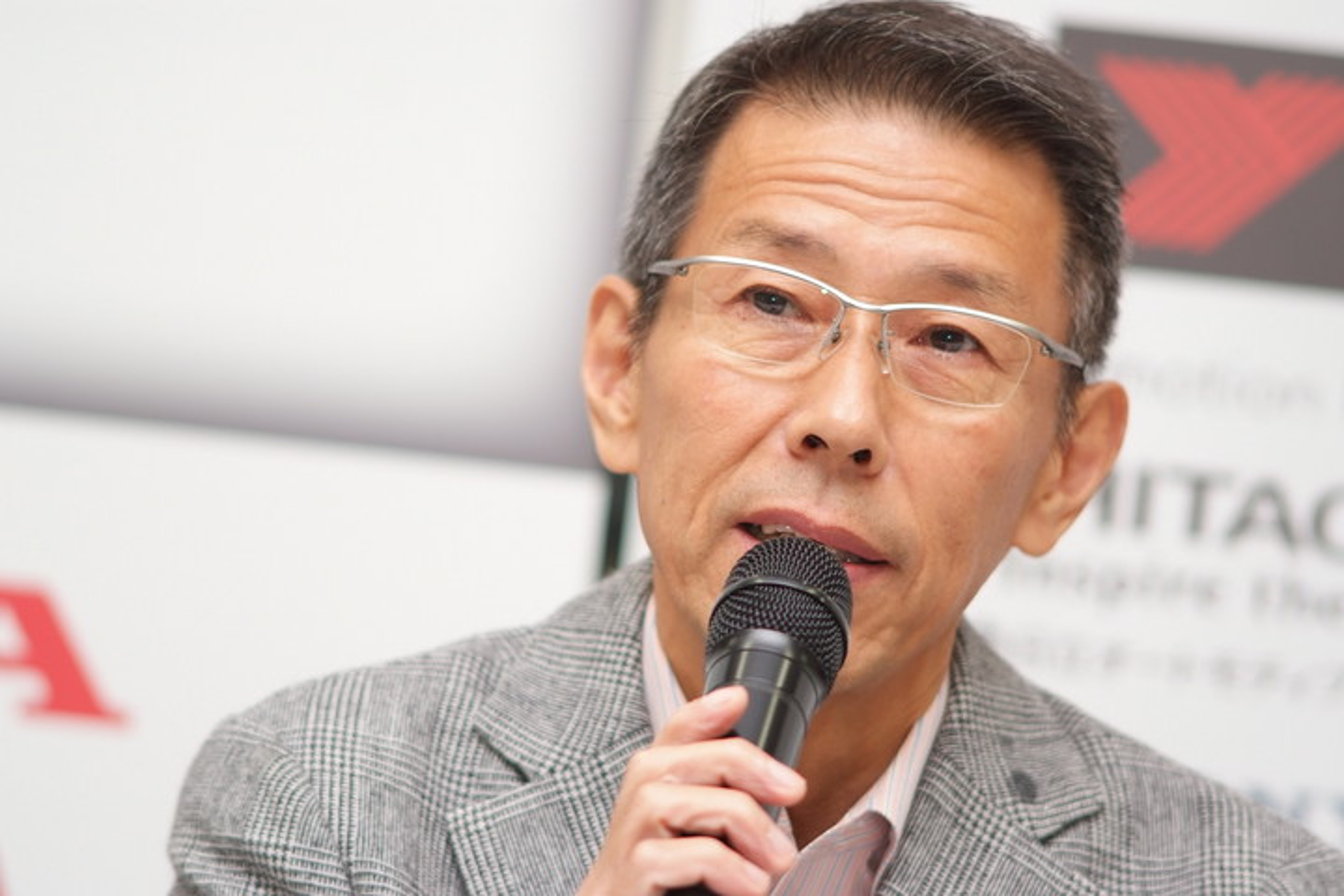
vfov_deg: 5.1
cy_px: 448
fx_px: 10079
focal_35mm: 270
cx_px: 672
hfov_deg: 7.6
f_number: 2.8
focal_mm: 180
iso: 400
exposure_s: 1/250
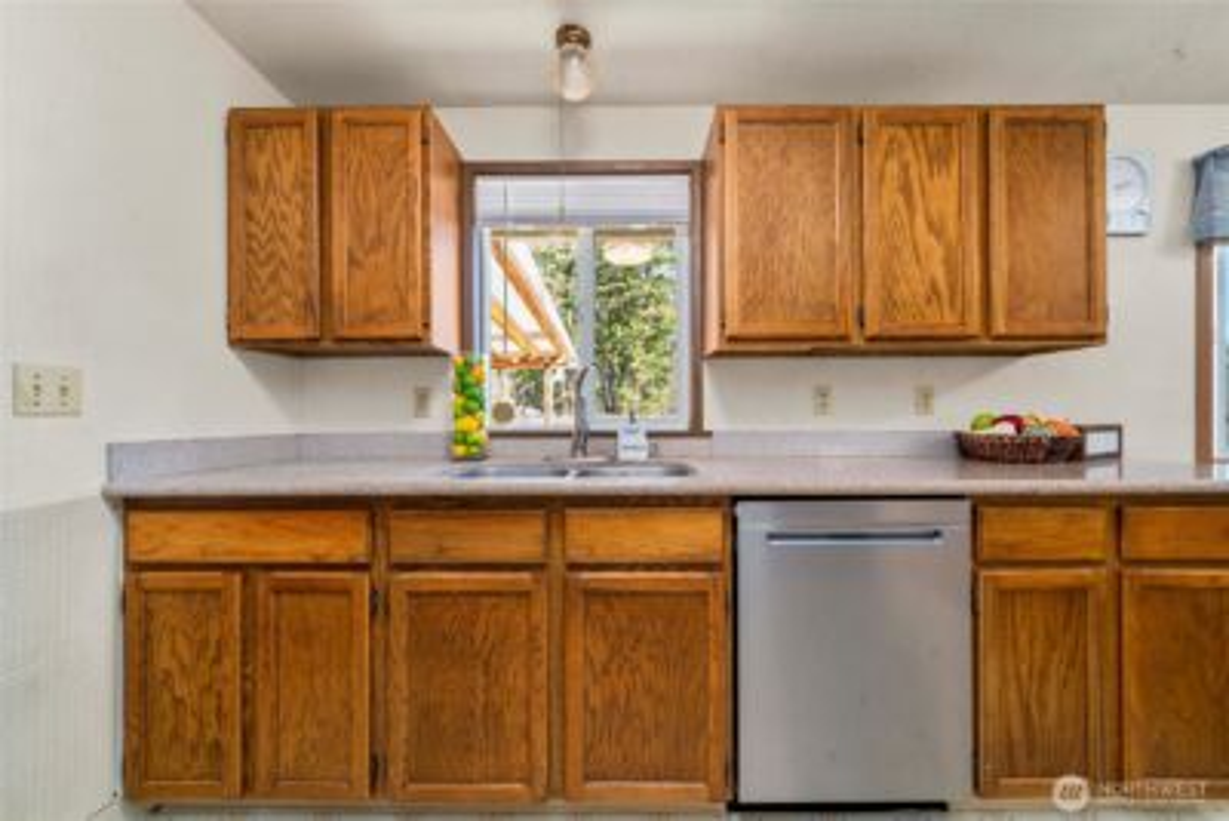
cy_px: 410
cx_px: 614
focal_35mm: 12
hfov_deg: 112.6
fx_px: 410
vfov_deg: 90.1
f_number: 8
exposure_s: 1/60
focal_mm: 12
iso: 1000
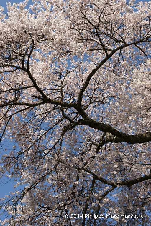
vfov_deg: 48.5
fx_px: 252
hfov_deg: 33.4
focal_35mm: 40
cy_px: 113
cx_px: 76
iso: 400
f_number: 11
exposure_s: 1/400
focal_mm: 40
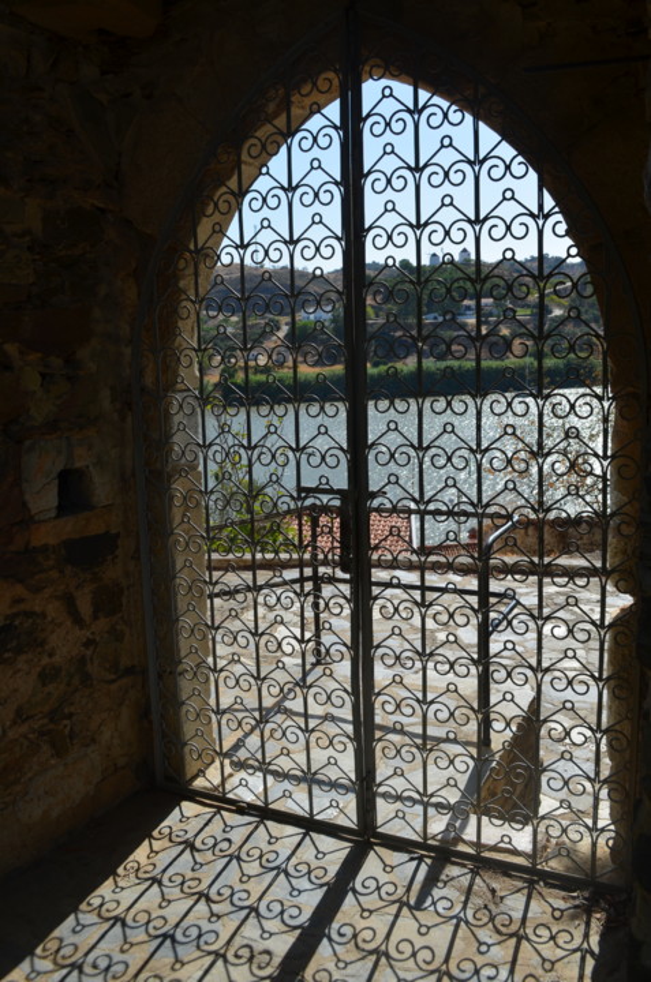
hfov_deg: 39.8
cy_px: 491
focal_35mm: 33
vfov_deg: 57.3
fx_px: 899
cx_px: 326
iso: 100
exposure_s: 1/320
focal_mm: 22
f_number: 8
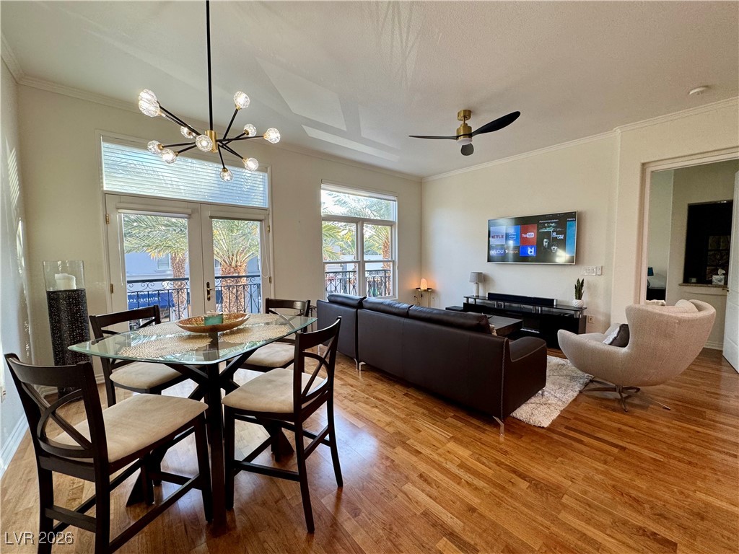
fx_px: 299
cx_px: 370
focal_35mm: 14
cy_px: 277
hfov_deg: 102.1
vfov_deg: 85.7
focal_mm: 2.22
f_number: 2.2
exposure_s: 1/120
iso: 160
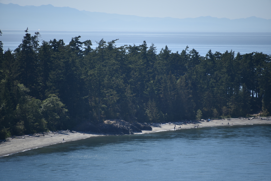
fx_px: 2259
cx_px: 136
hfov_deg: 6.9
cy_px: 90
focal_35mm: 300
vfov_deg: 4.6
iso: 140
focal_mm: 300
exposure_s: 1/640
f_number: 5.6
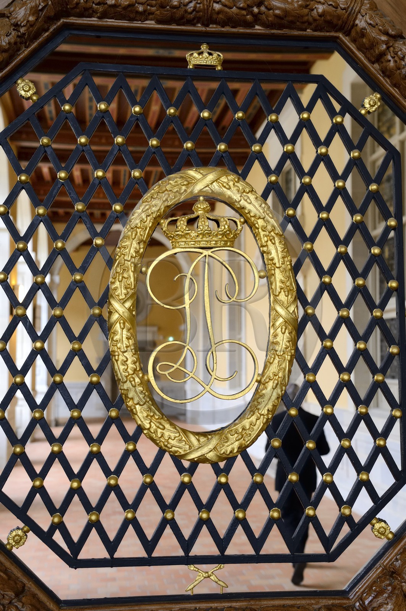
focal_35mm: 48
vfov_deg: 41.1
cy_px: 306
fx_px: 813
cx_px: 203
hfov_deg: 28.0
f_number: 6.3
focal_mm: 48
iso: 1600
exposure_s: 1/100
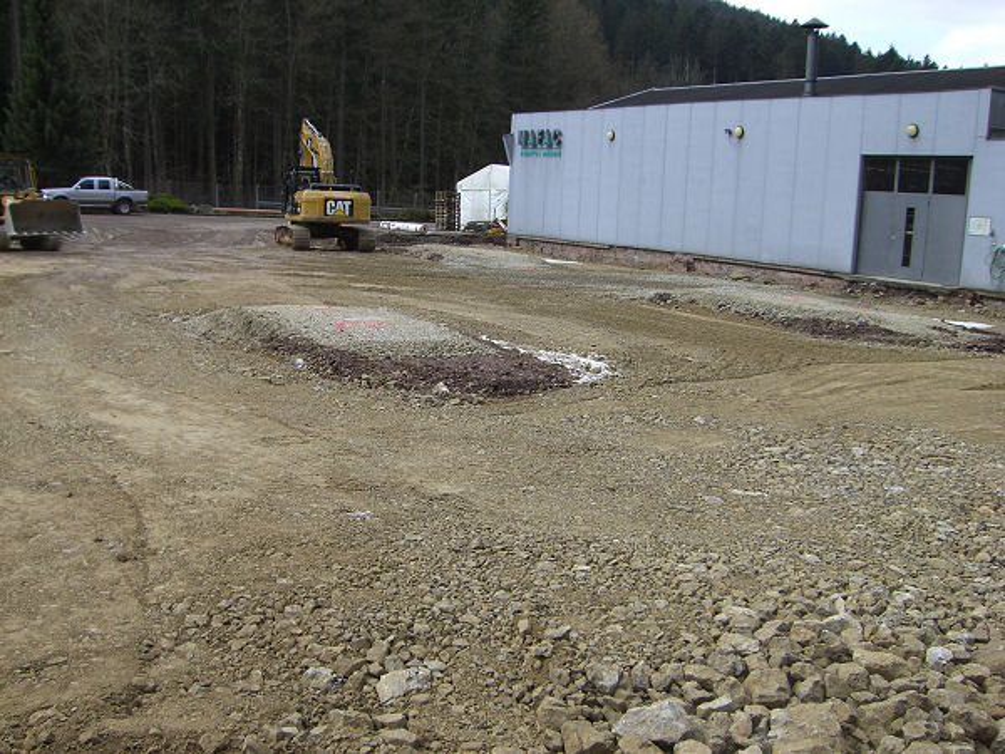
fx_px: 1103
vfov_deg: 37.7
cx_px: 502
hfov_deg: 49.0
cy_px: 377
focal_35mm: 38
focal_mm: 6.2
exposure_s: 1/320
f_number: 4.3
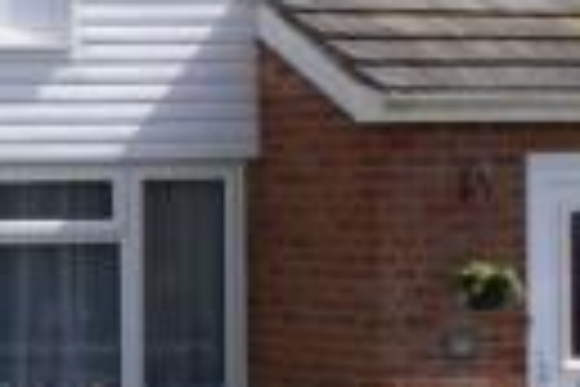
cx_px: -623
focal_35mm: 228
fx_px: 3673
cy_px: 214
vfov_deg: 6.0
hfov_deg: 8.5
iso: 100
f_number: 9
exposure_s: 1/320
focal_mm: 30
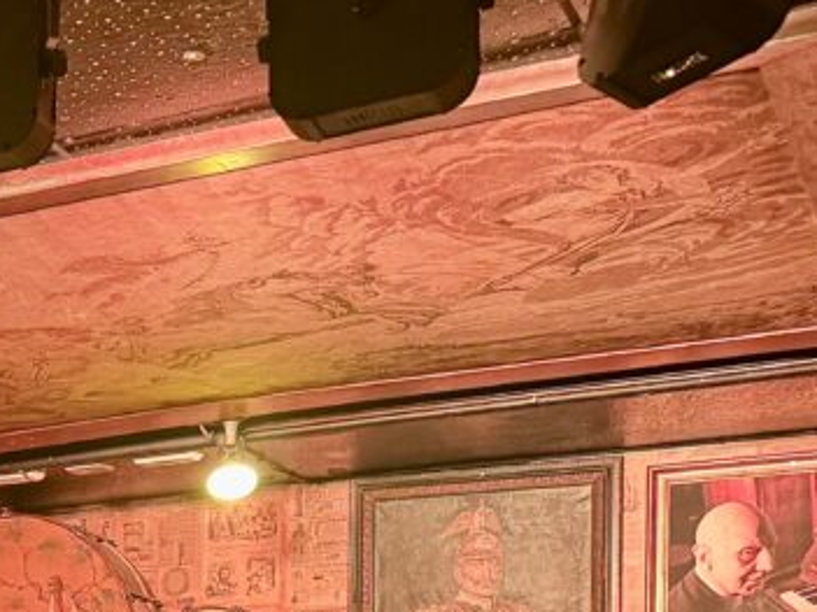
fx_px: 1935
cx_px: -342
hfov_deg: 20.9
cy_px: 894
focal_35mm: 82
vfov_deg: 16.5
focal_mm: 6.76
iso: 500
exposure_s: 1/50
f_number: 1.78
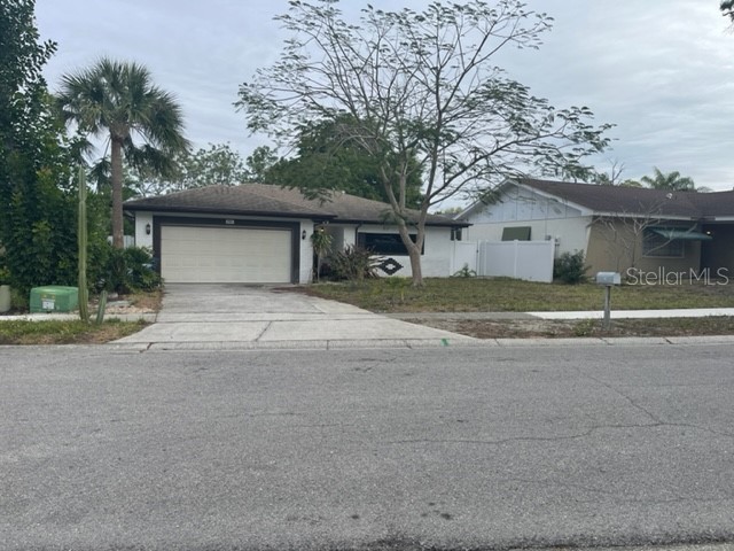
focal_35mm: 26
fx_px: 551
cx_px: 367
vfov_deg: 53.1
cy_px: 276
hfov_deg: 67.3
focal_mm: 5.1
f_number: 1.6
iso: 32
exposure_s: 1/2433
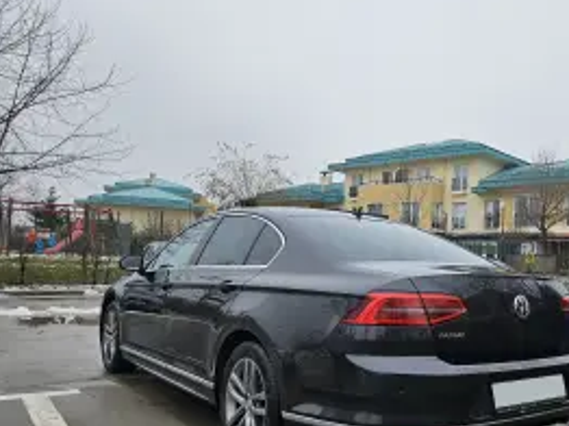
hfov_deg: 54.2
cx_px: 382
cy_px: 243
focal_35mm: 33
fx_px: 542
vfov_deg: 42.8
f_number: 1.8
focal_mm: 5
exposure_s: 1/1148
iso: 50
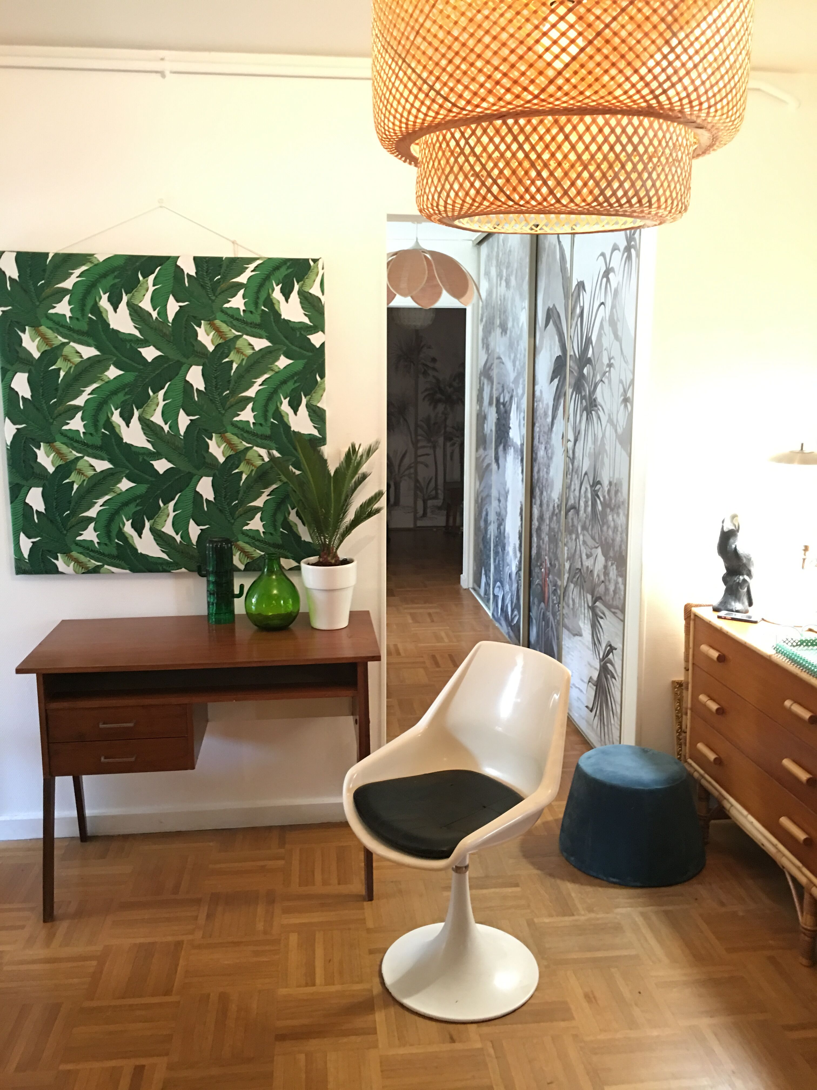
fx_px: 913
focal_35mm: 29
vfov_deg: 61.7
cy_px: 545
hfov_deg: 48.2
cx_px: 408
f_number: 2.2
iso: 100
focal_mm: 4.15
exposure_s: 1/10
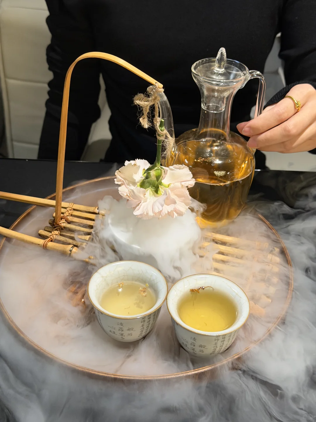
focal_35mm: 48
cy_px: 211
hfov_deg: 30.3
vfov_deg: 39.7
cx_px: 158
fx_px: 584
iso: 250
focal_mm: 6.76
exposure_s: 1/50
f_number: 1.78
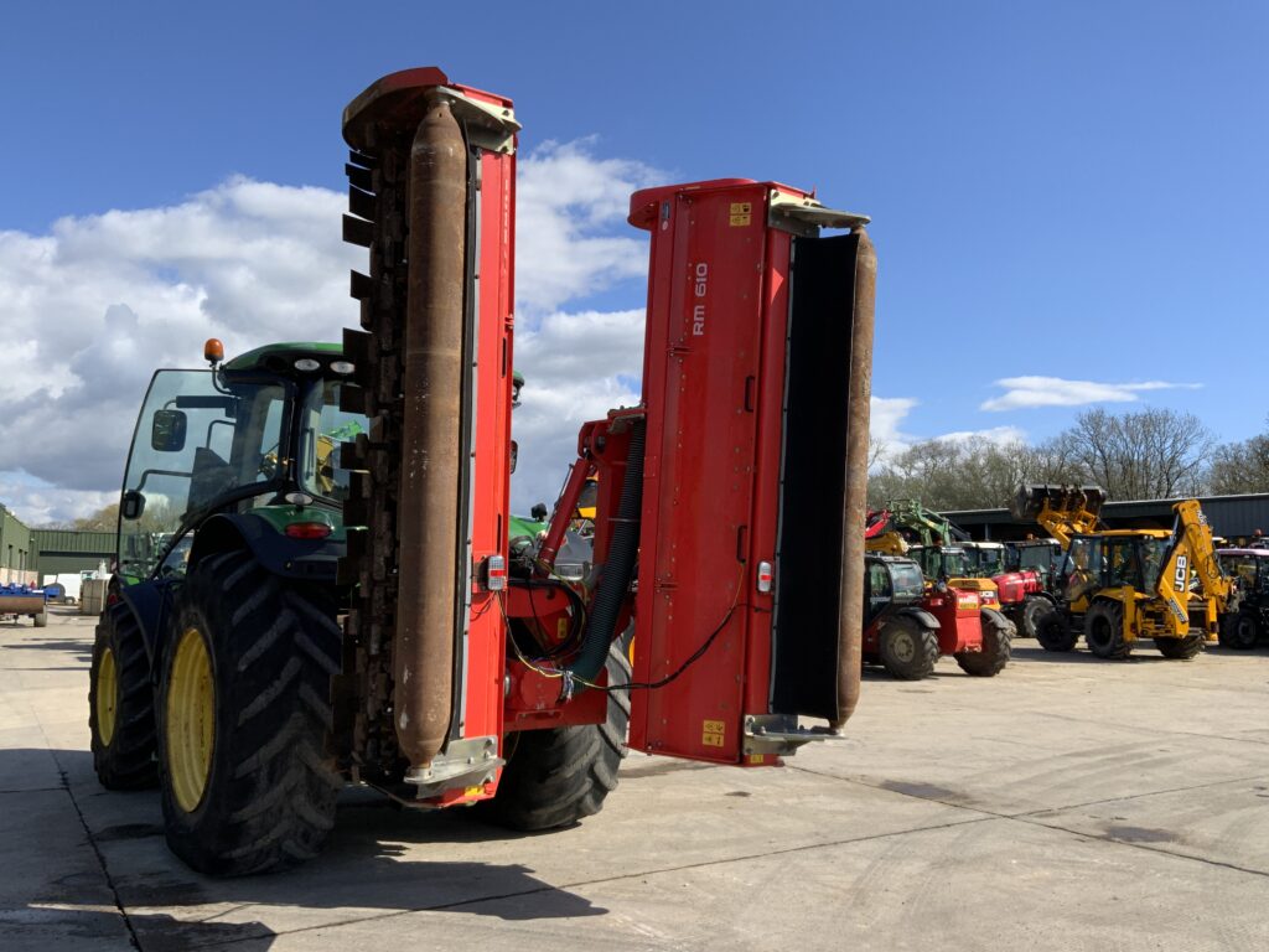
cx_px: 634
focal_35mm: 29
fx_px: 1063
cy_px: 476
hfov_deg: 61.7
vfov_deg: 48.2
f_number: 1.8
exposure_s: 1/1675
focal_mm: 3
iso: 16
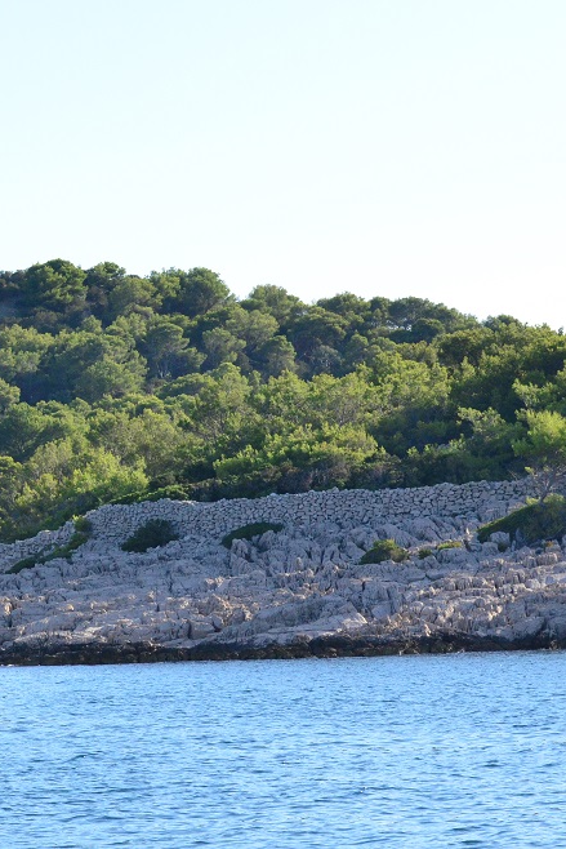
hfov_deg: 8.6
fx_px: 3747
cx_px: 65
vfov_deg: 12.9
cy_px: 424
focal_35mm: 159
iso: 2000
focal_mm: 70
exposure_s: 1/6400
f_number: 5.6
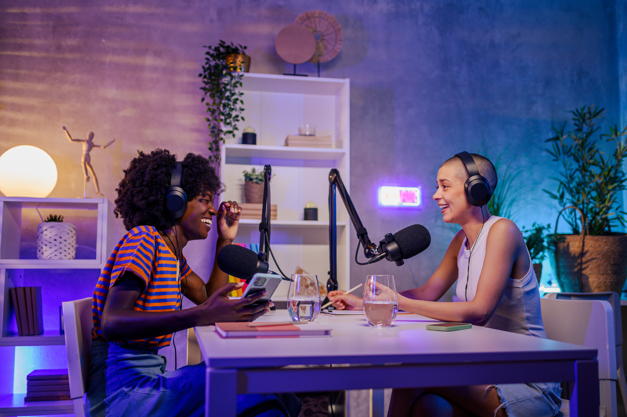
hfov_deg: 54.5
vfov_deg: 37.8
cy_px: 208
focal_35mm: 35
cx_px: 314
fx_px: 609
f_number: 1.8
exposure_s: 1/250
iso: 500
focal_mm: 35
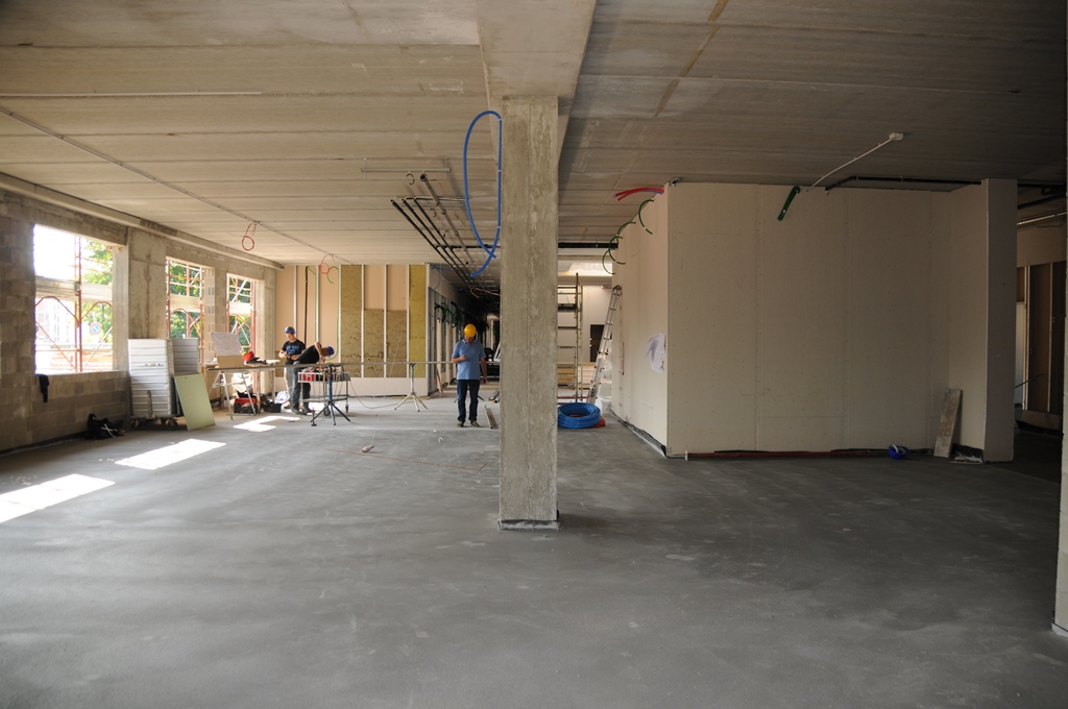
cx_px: 534
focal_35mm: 27
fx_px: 800
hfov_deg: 67.4
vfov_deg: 47.8
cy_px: 354
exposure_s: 1/100
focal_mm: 18
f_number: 3.5
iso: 200
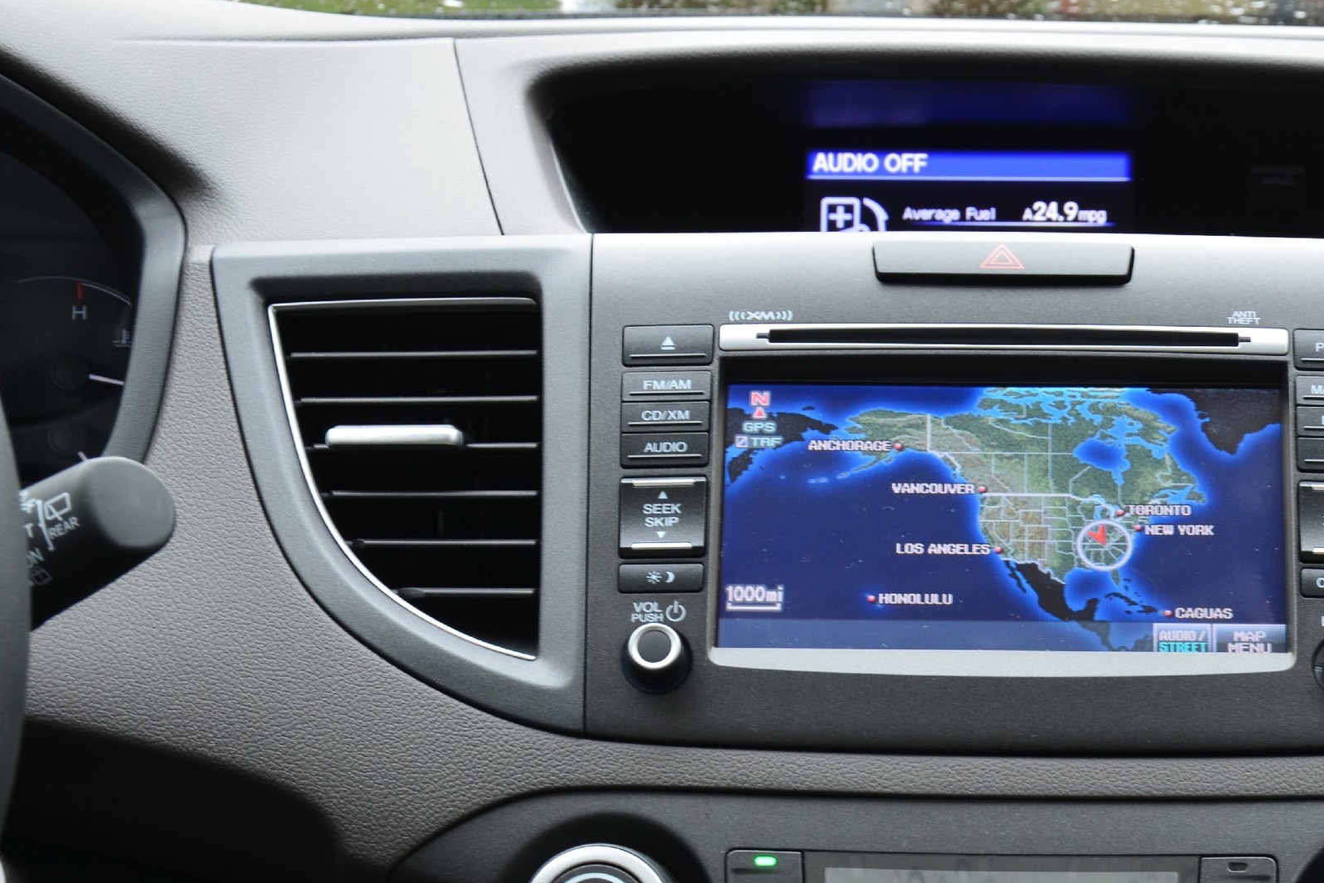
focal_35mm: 99
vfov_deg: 13.8
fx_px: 3641
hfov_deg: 20.5
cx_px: 934
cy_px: 634
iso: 400
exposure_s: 1/25
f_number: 9
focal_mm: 42
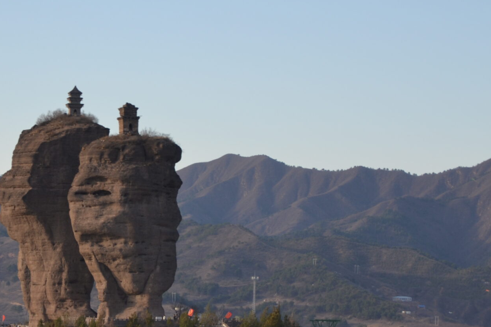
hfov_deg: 12.1
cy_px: 146
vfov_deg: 8.1
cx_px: 116
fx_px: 2319
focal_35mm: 170
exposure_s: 1/200
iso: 100
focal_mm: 55
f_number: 5.6
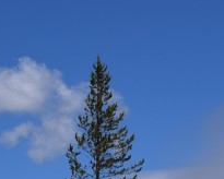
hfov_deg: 8.5
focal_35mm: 218
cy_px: 365
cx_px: 412
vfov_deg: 6.8
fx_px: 1448
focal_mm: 31
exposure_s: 1/500
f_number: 11
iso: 200
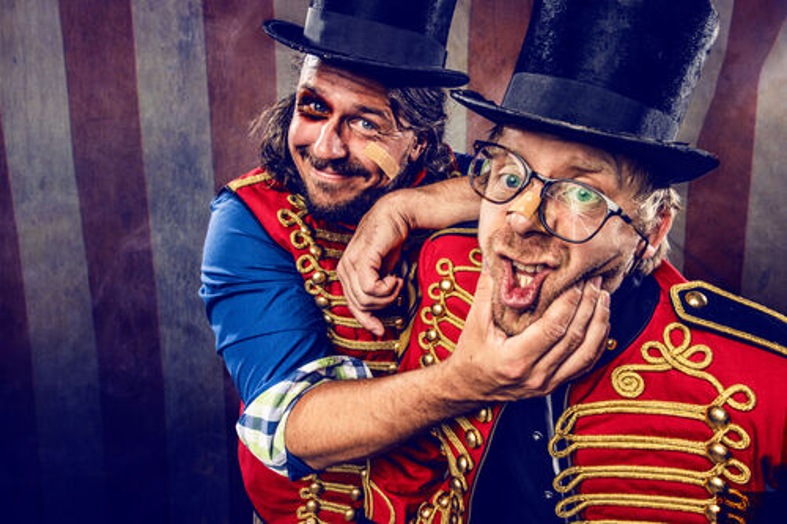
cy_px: 262
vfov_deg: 67.3
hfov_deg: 90.0
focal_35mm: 18
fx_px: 393
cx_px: 394
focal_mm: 18
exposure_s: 1/160
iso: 100
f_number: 11
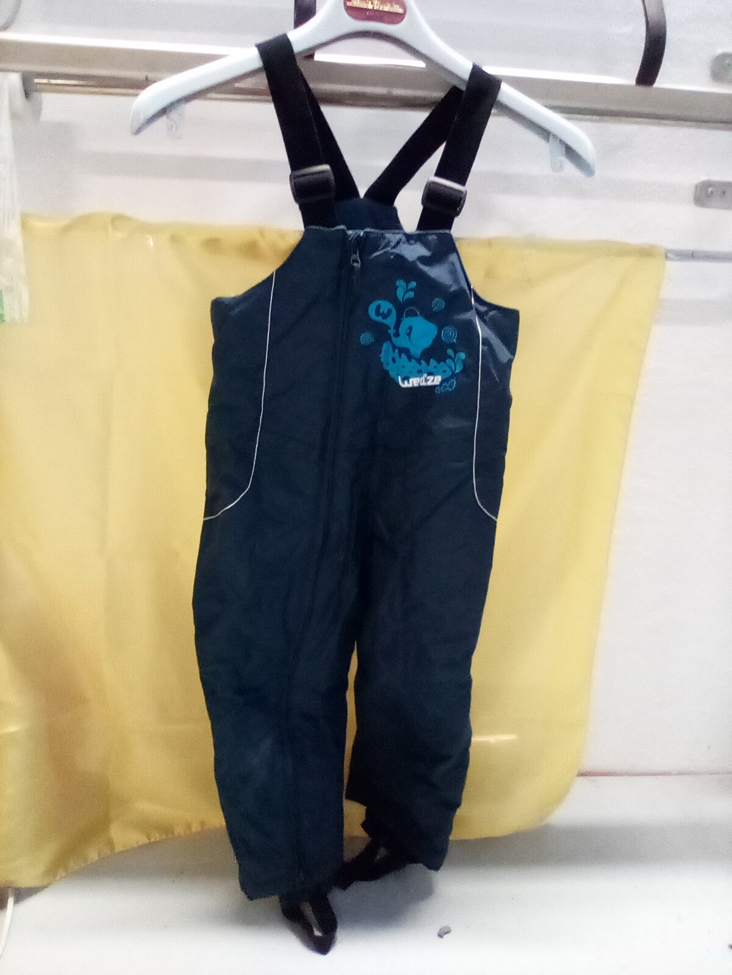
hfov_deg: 49.7
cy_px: 488
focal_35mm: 28
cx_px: 366
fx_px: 789
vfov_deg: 63.4
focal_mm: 2.27
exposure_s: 1/20
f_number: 2.2
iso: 388
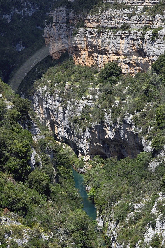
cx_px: 86
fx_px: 1198
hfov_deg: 7.9
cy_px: 122
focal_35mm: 174
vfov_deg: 11.8
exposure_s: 1/250
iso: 200
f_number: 9
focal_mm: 98
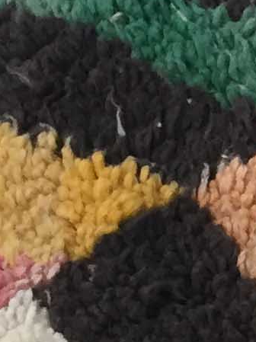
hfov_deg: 6.4
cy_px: 419
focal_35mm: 211
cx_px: 772
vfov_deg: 9.3
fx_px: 2084
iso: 125
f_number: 2.2
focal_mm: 4.15
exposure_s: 1/33
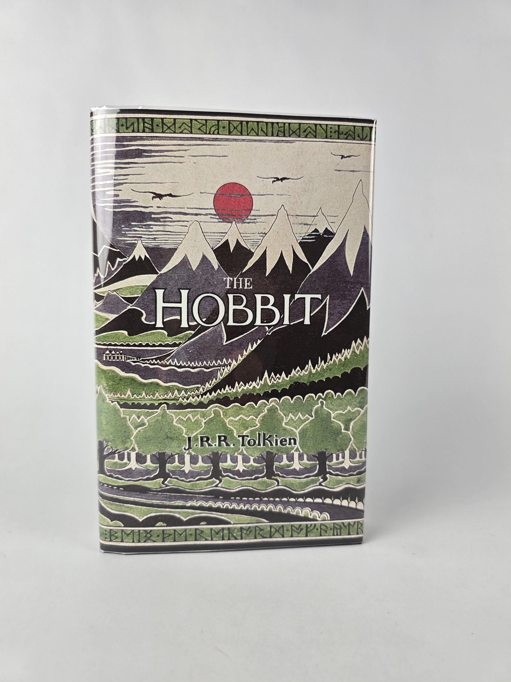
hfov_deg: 58.9
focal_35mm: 23
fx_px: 453
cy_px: 341
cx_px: 256
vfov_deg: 73.9
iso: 12
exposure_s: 1/124
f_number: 1.7
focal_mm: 6.3
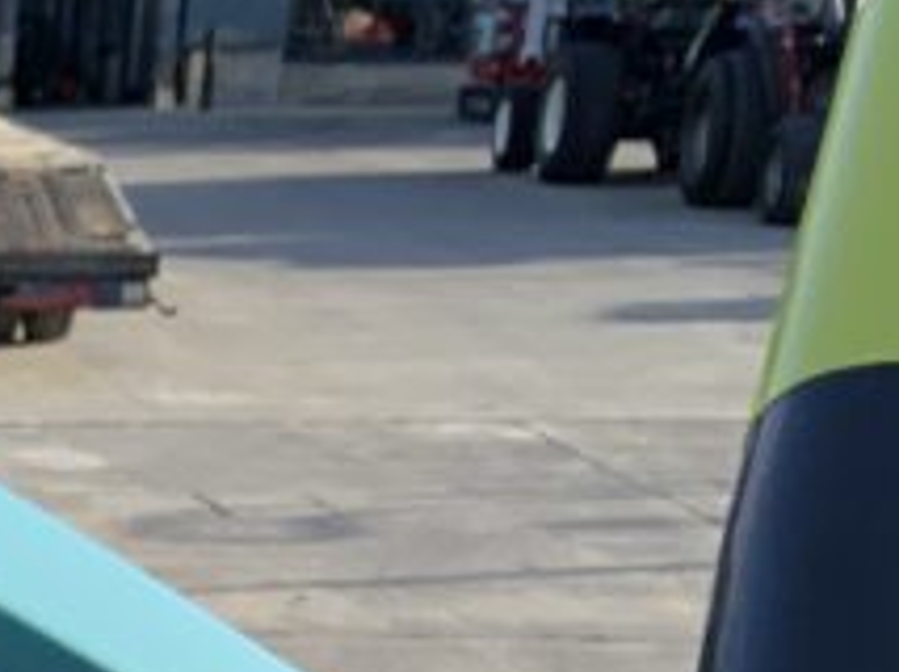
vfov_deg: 9.6
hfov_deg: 12.1
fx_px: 3606
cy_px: 1508
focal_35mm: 139
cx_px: -1067
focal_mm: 3
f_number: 1.8
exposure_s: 1/432
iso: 16
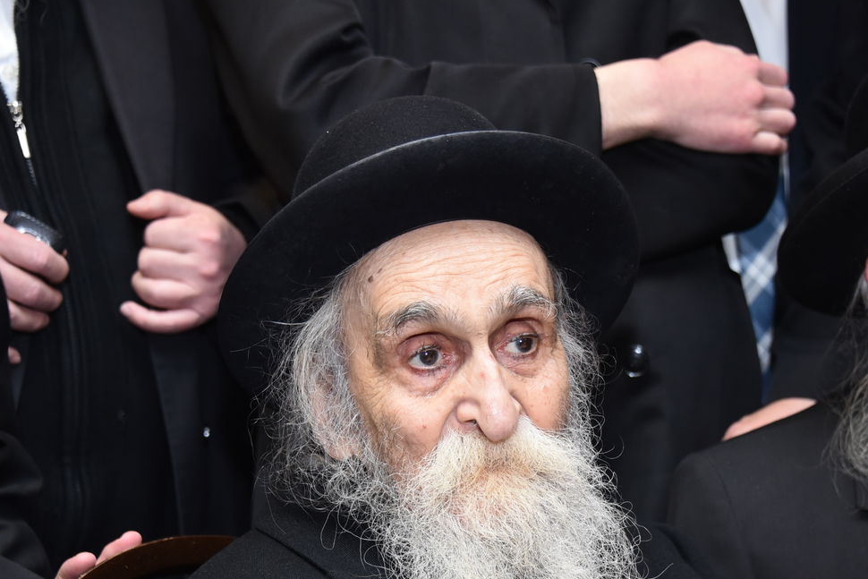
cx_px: 490
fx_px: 2435
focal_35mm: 101
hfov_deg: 20.2
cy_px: 400
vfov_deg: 13.5
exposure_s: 1/100
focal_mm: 70
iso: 2000
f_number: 5
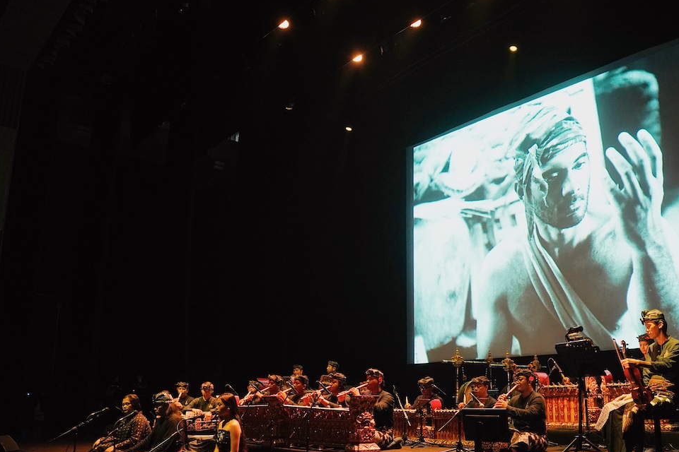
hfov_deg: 58.3
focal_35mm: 32
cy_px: 264
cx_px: 400
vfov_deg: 41.0
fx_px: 604
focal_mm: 24
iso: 3200
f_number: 2.8
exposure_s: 1/30
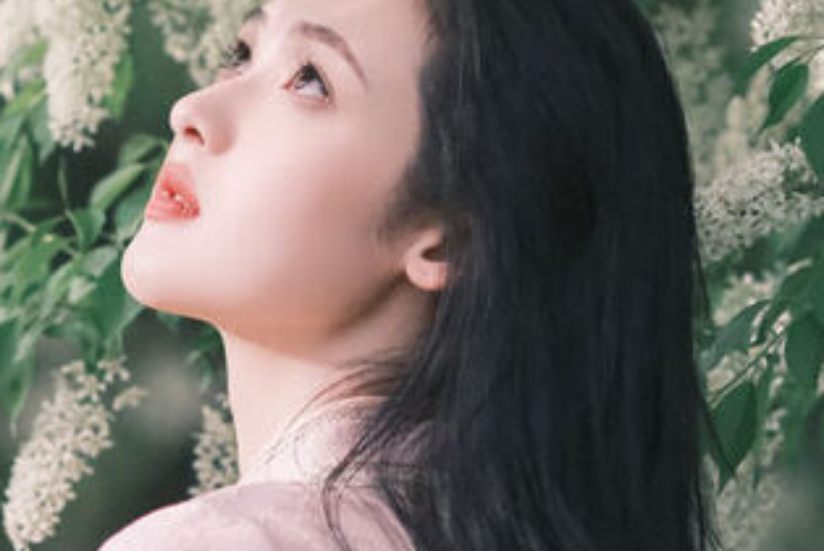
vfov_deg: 2.0
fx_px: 15533
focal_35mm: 678
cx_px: 87
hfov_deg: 3.0
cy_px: 249
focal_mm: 135
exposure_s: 1/30000
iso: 8000
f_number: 2
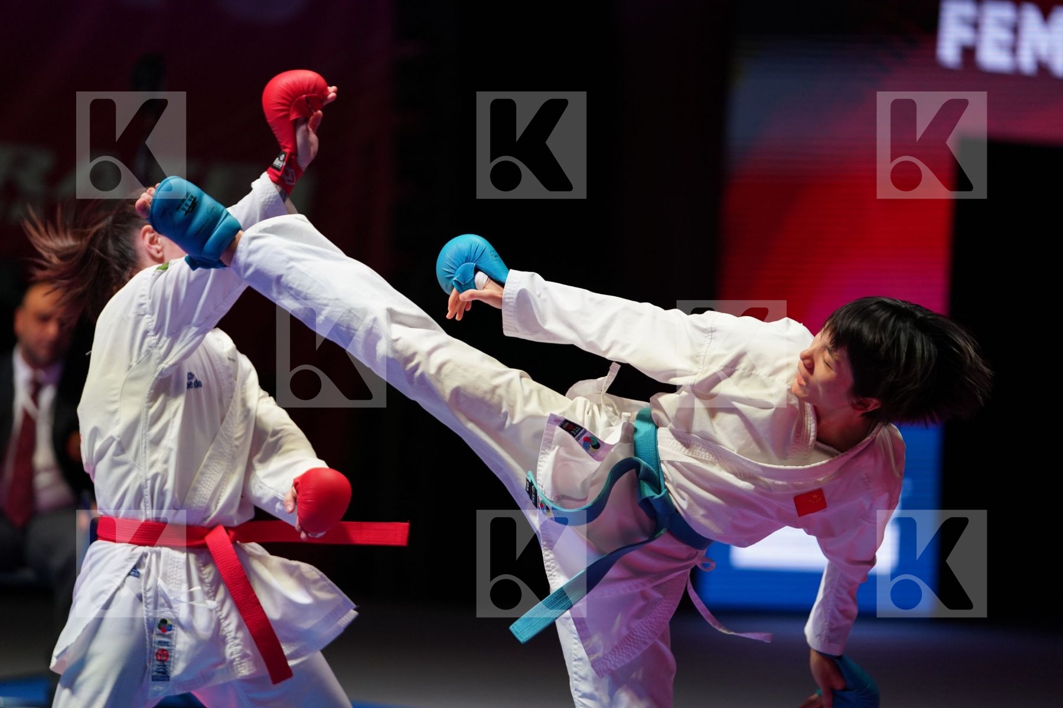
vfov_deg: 7.9
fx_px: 5137
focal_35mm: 174
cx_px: 532
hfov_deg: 11.8
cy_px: 354
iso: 2000
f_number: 2.8
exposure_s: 1/1000
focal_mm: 174
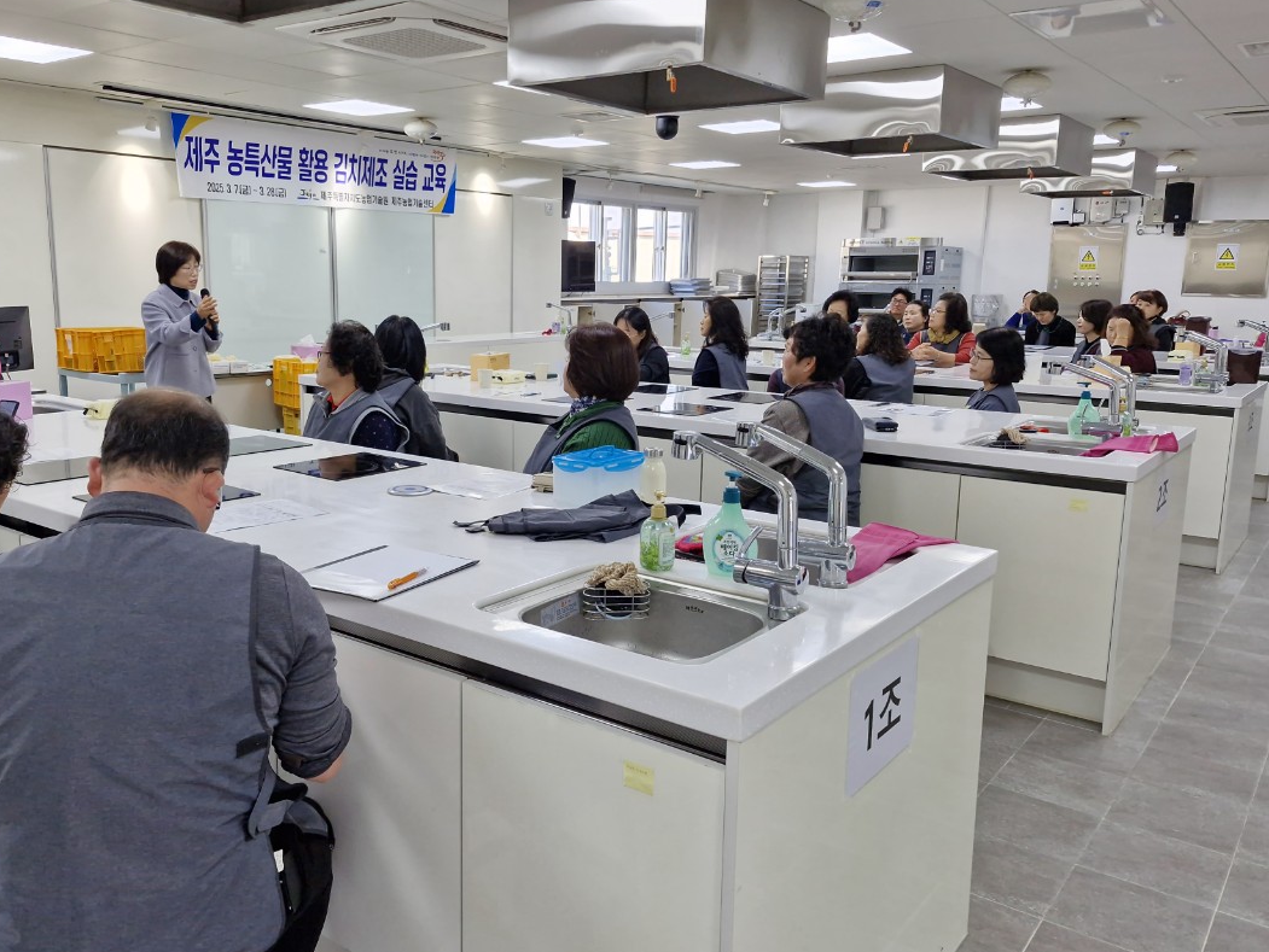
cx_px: 554
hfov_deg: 63.2
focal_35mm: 28
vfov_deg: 49.8
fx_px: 1027
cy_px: 468
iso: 80
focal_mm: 5.54
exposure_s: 1/120
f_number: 1.8
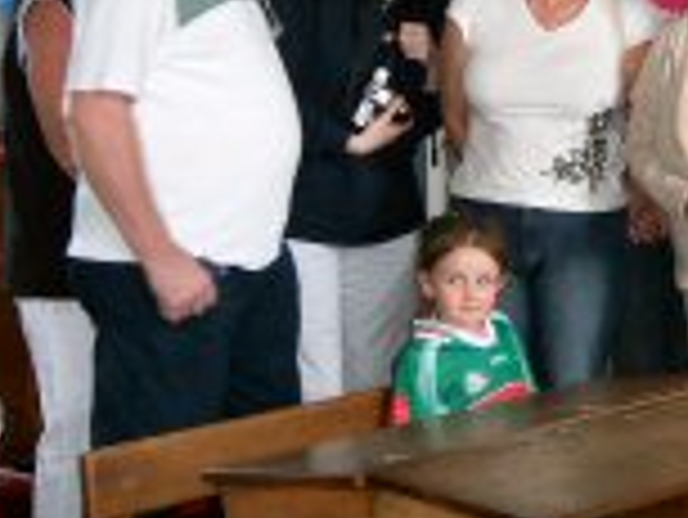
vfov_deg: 12.1
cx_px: 695
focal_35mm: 122
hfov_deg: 15.8
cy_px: 38
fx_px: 2427
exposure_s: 1/30
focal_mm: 10.7
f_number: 3.4
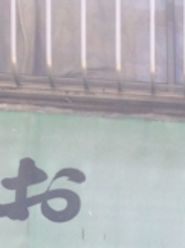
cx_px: 349
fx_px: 1165
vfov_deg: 10.8
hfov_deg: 8.7
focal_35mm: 163
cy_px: 534
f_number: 2.4
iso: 50
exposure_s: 1/276
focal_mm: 4.12
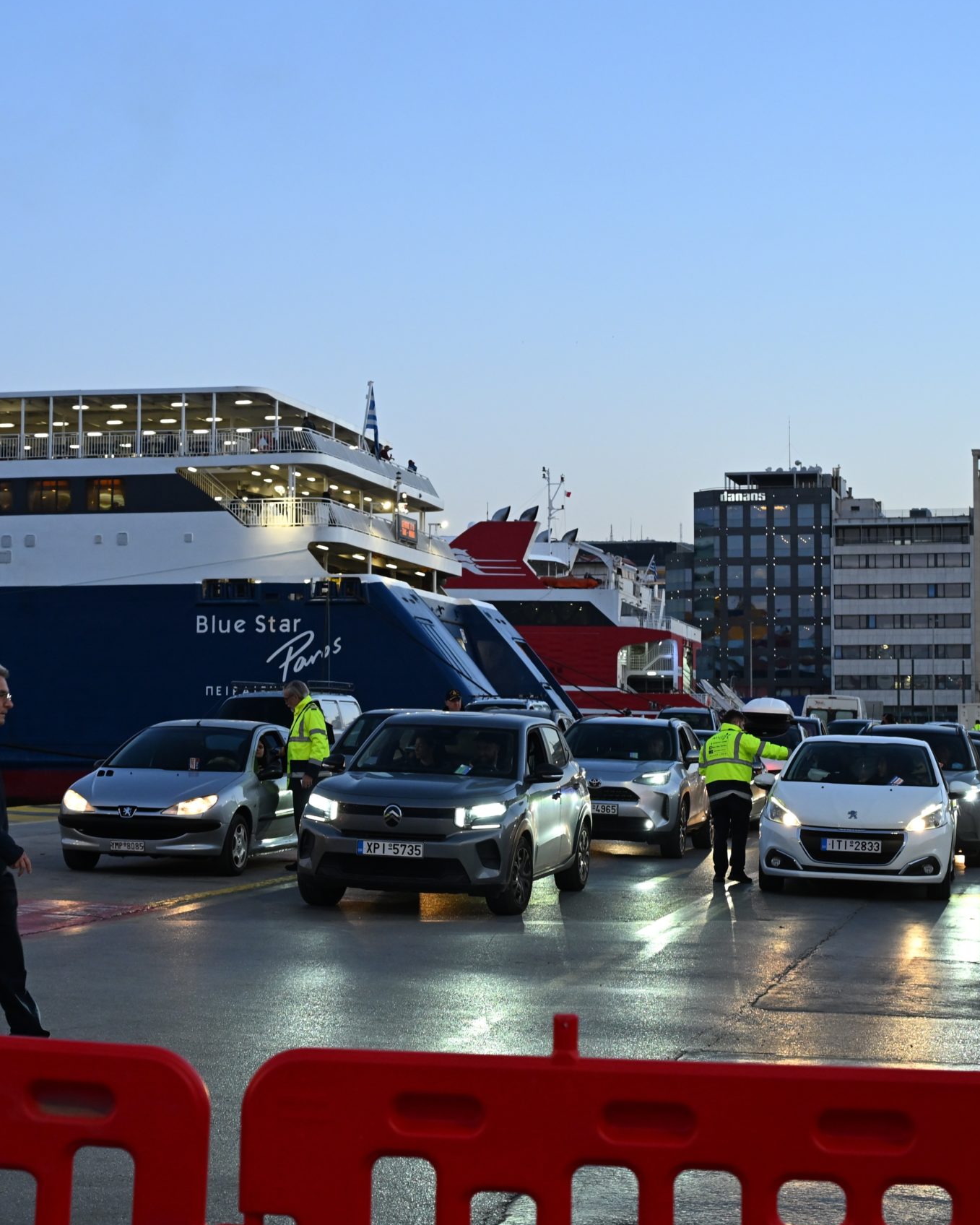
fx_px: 2465
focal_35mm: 68
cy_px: 612
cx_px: 474
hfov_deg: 22.5
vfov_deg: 27.9
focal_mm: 48
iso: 1600
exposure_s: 1/200
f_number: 5
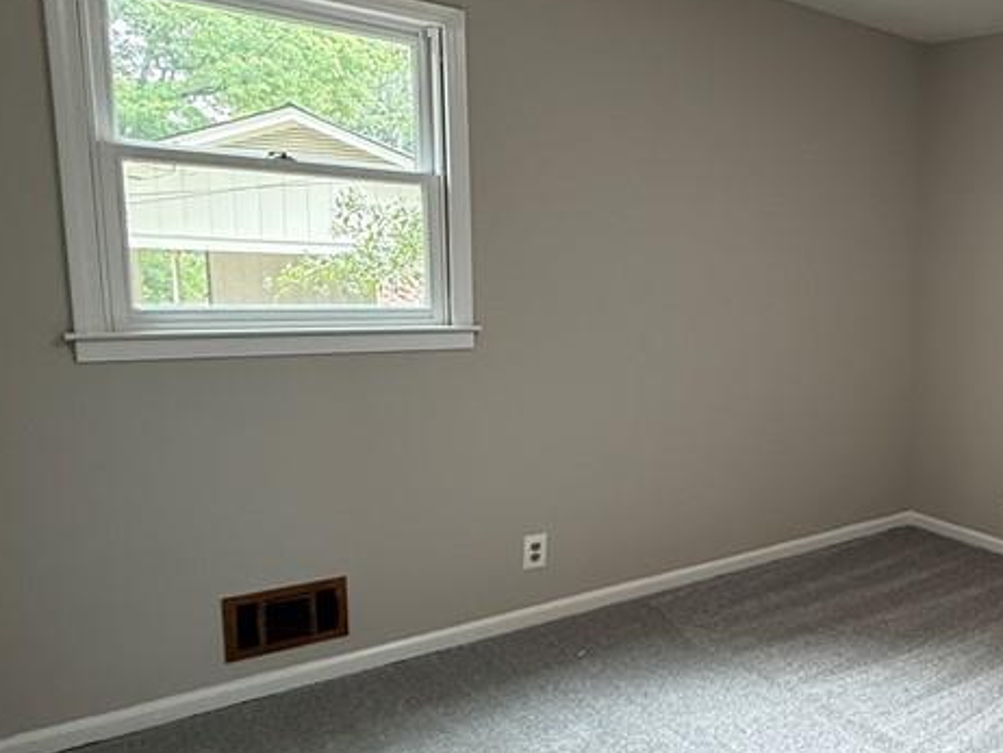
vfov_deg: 45.5
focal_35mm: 31
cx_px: 992
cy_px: 384
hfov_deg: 48.5
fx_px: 899
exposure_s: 1/60
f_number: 2.2
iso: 200
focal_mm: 2.22
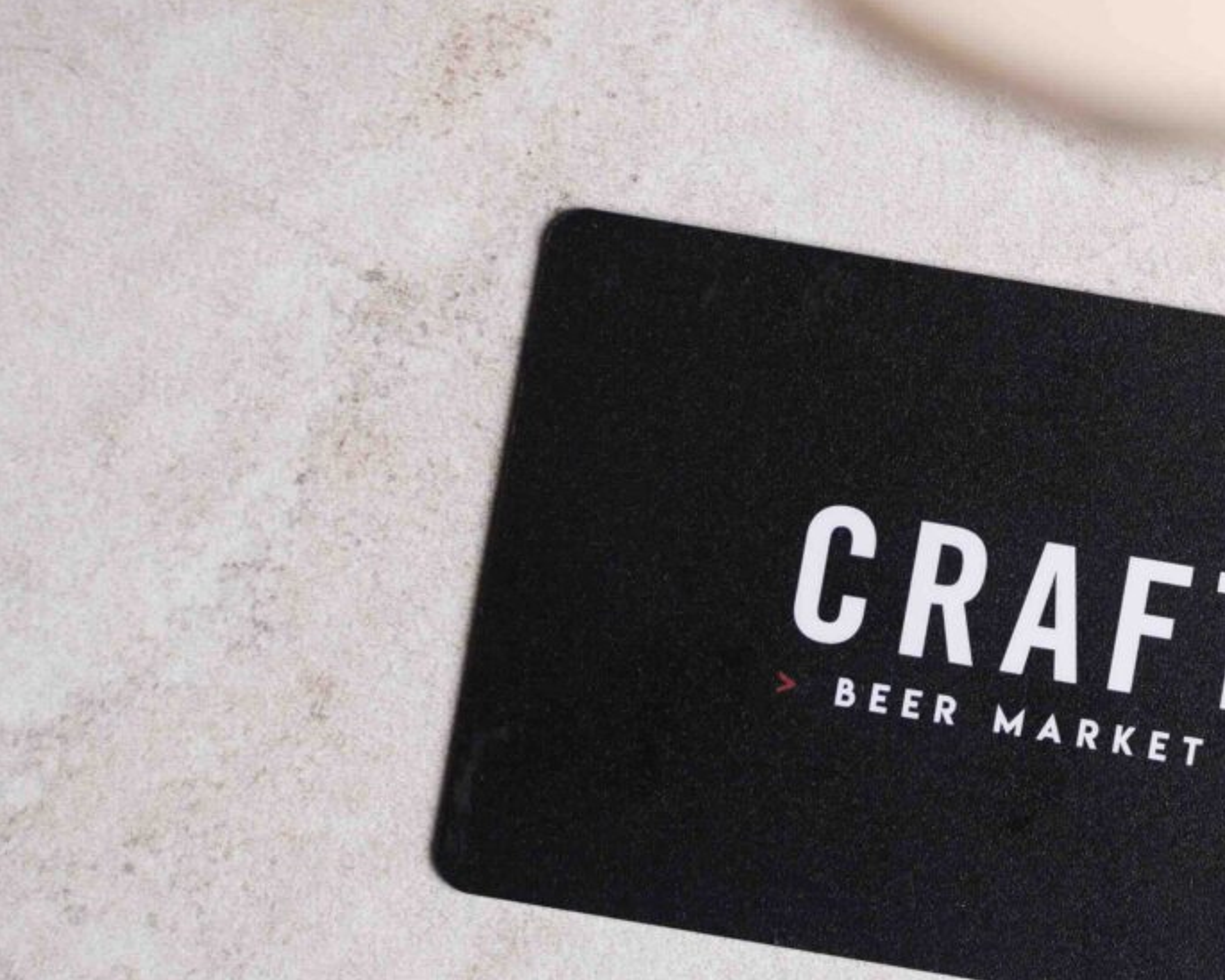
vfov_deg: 7.4
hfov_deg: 9.2
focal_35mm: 207
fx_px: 7505
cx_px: 1456
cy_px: -8
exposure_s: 1/125
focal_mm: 59
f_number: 3.2
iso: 200
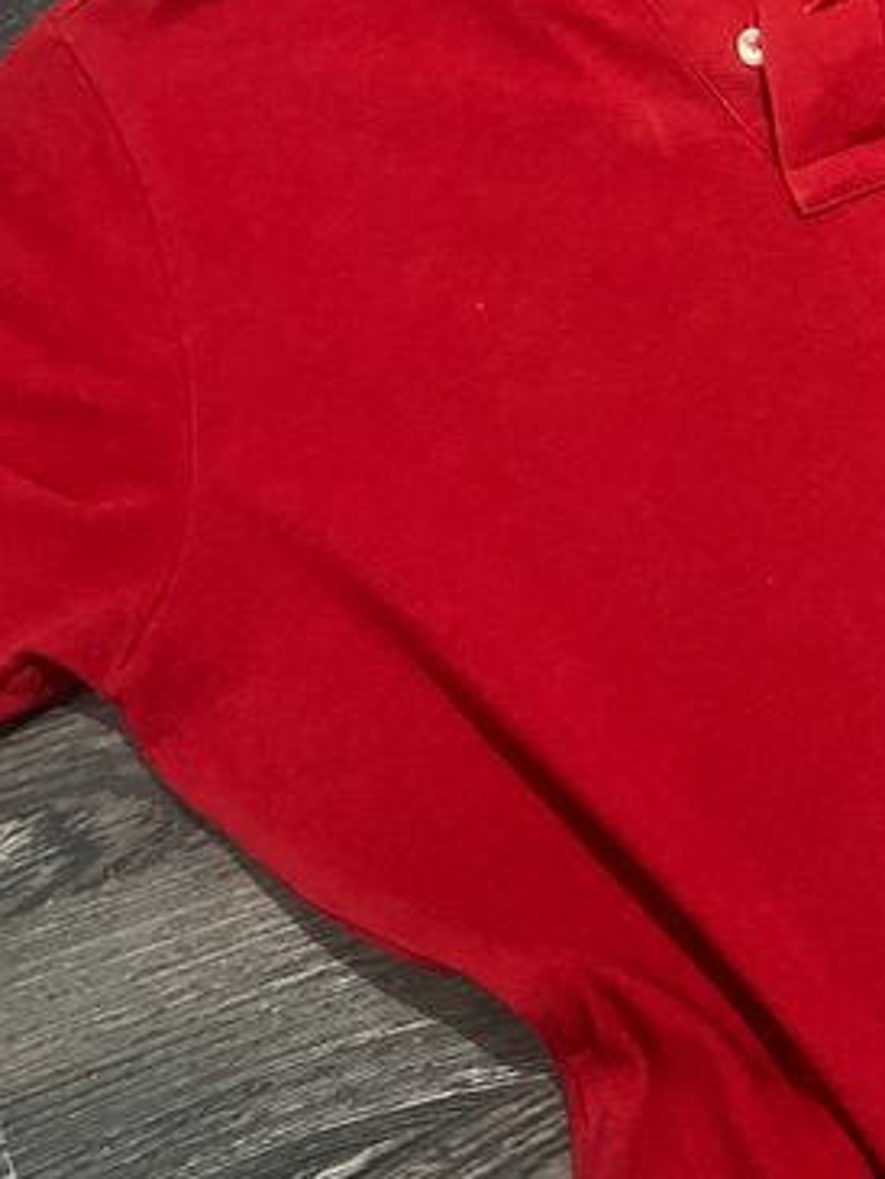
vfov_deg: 33.4
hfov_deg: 24.1
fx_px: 1942
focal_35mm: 57
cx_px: 966
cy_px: 381
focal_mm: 4.25
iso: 1000
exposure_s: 1/30
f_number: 1.8
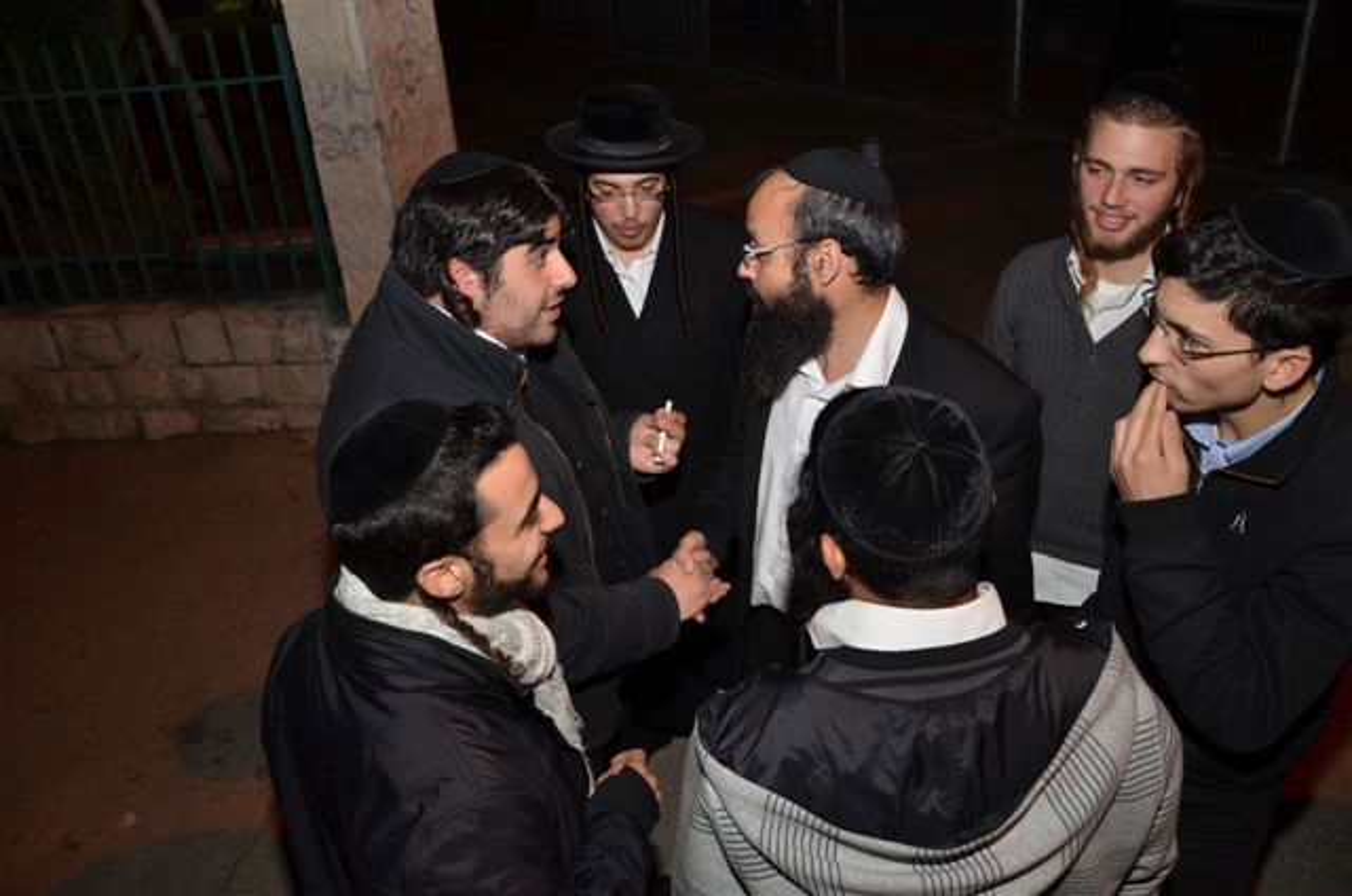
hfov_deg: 67.5
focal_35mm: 27
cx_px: 676
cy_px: 448
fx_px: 1012
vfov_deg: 47.7
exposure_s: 1/60
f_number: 6.3
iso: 500
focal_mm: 18
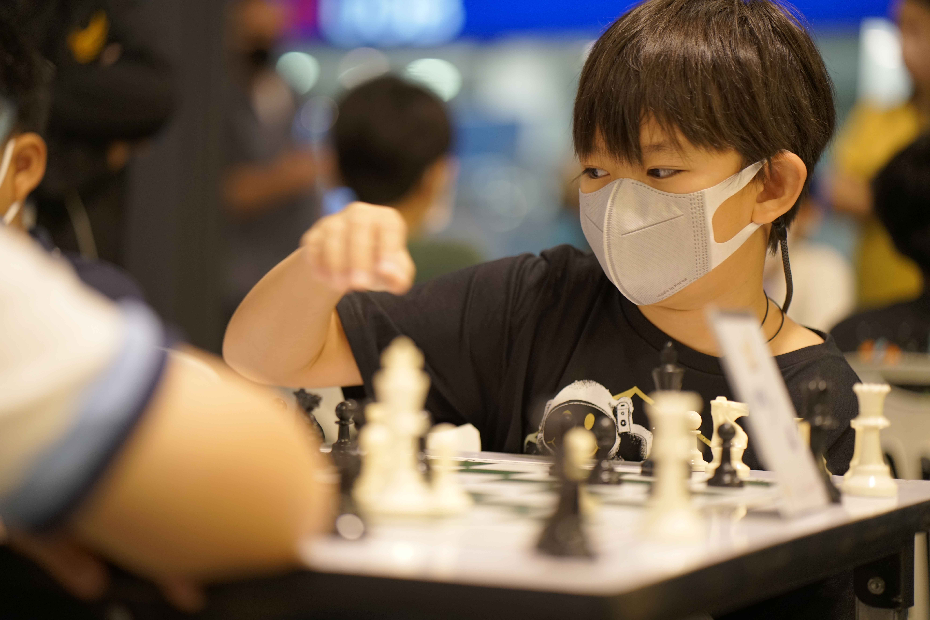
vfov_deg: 16.1
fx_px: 2196
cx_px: 465
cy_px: 310
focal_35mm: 85
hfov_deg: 23.9
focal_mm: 85
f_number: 2
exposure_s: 1/160
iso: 1000
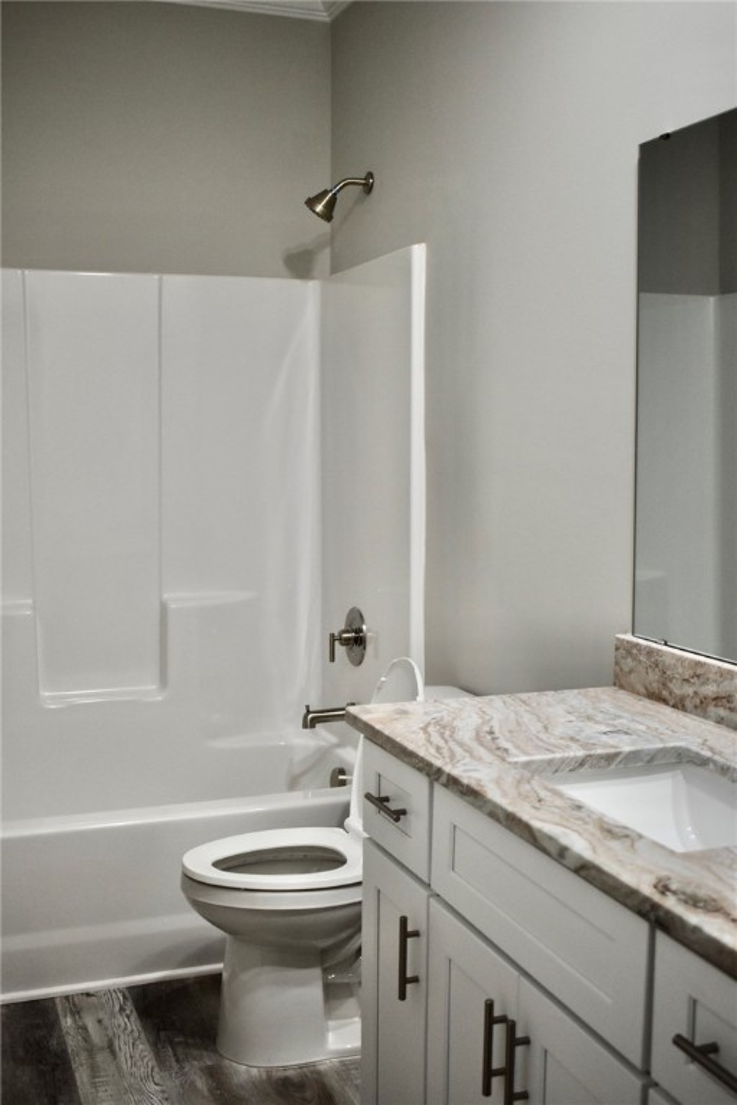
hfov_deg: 34.2
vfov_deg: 49.6
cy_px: 552
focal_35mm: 39
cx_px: 368
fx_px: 1198
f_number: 4
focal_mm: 26
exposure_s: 1/160
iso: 800
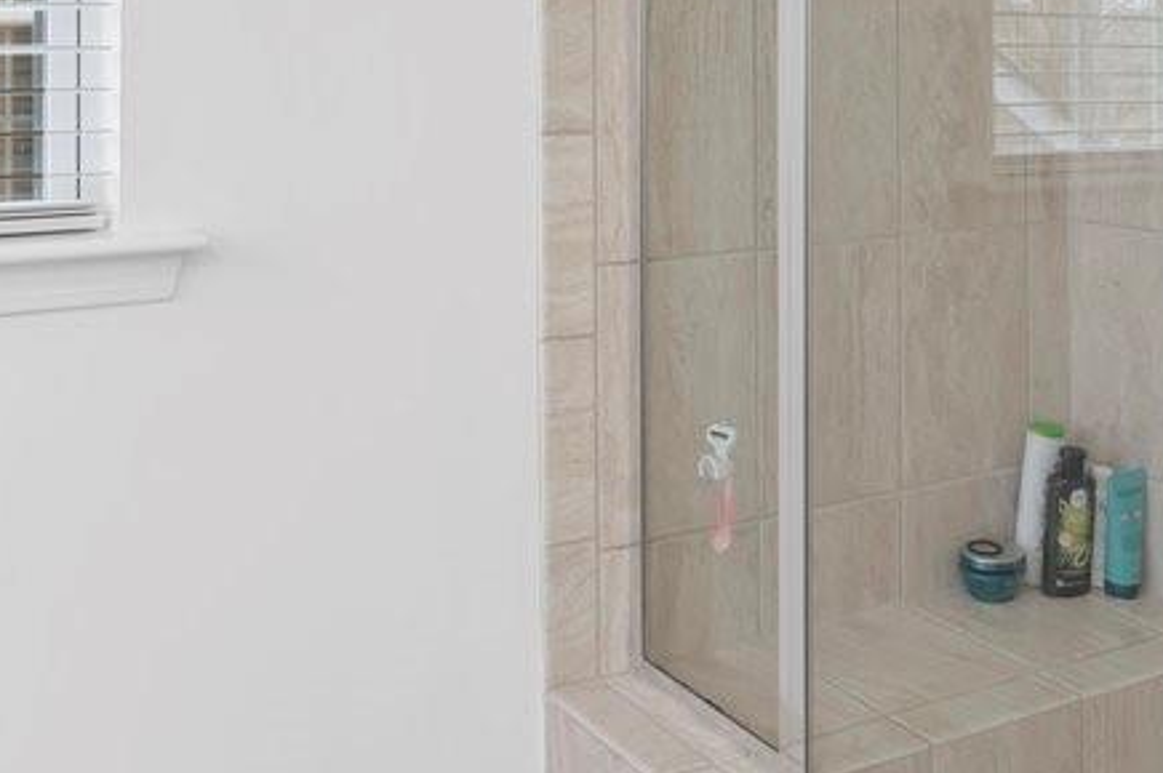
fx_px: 1517
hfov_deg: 41.9
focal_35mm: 47
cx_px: 565
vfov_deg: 27.3
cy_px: 39
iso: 100
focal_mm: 16
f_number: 11
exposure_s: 1/3
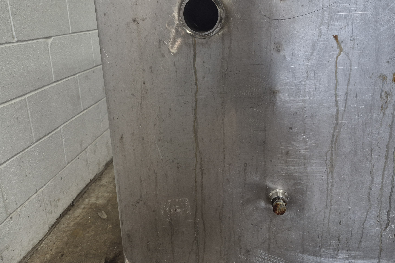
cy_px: 97
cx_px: 228
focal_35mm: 28
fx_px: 307
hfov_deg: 65.1
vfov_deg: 46.0
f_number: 1.8
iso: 80
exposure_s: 1/120
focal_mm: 5.4
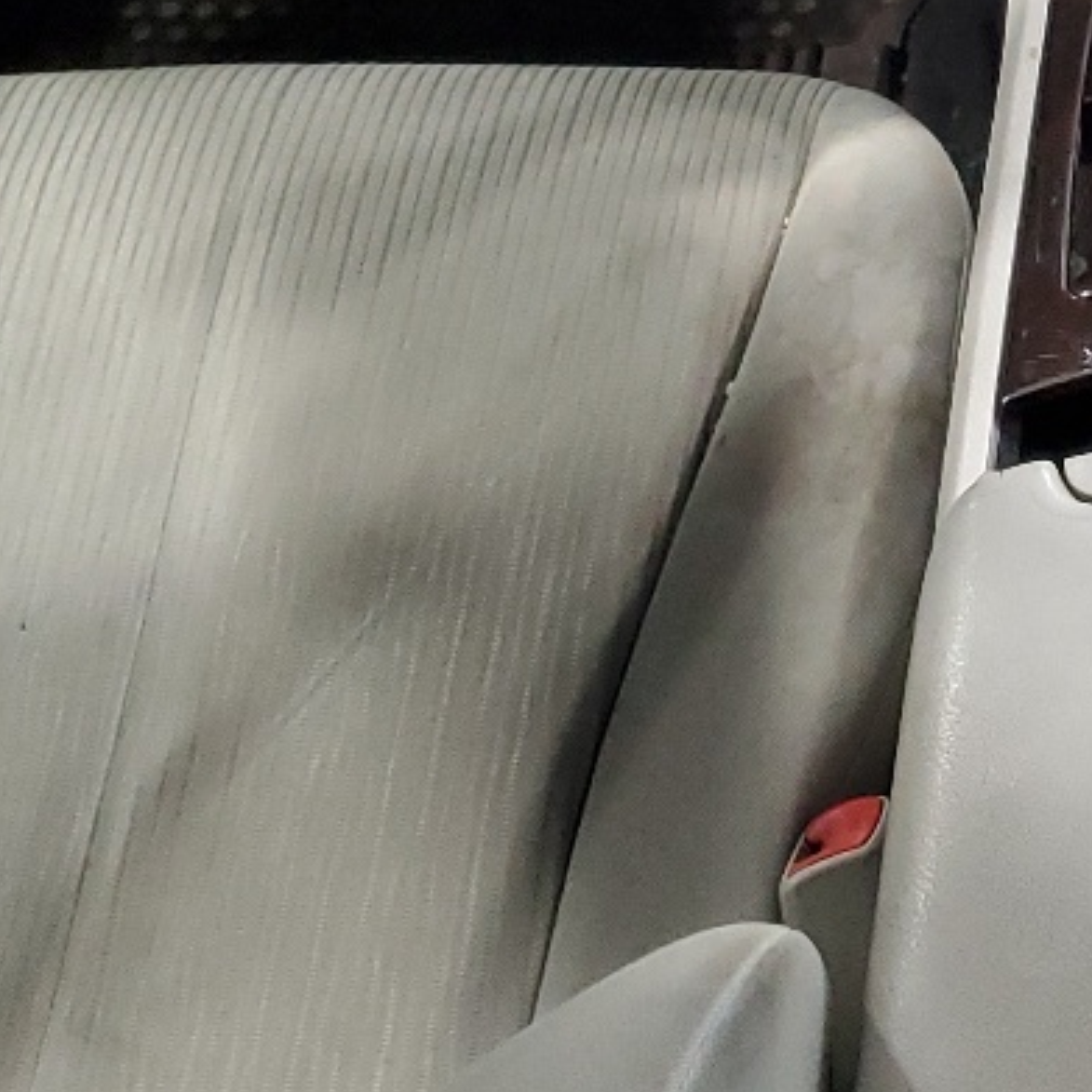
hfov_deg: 17.5
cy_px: -47
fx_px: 3355
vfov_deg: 17.9
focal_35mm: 94
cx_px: 1377
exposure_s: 1/24
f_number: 1.5
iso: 334
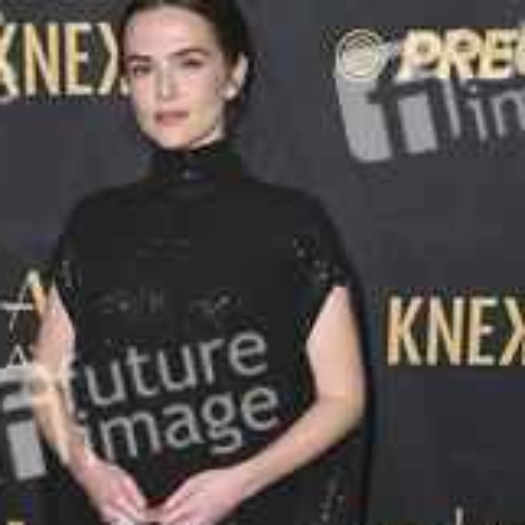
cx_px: 205
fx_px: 1270
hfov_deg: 23.3
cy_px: 574
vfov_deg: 22.1
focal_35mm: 74
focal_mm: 35
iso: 2000
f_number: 5.6
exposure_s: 1/320
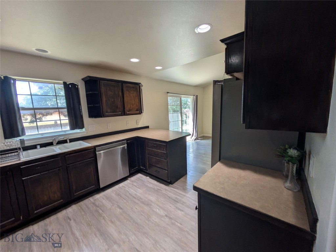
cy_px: 126
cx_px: 168
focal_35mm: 14
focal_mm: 1.83
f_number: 2.2
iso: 78
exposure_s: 1/120
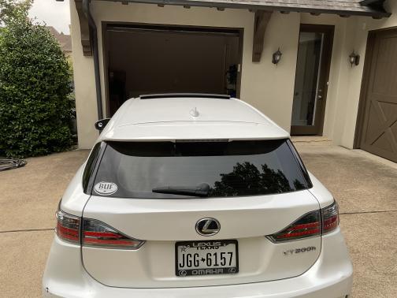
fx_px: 333
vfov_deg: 48.2
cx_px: 198
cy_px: 149
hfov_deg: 61.7
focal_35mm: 29
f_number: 1.8
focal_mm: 3
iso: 40
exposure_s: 1/120
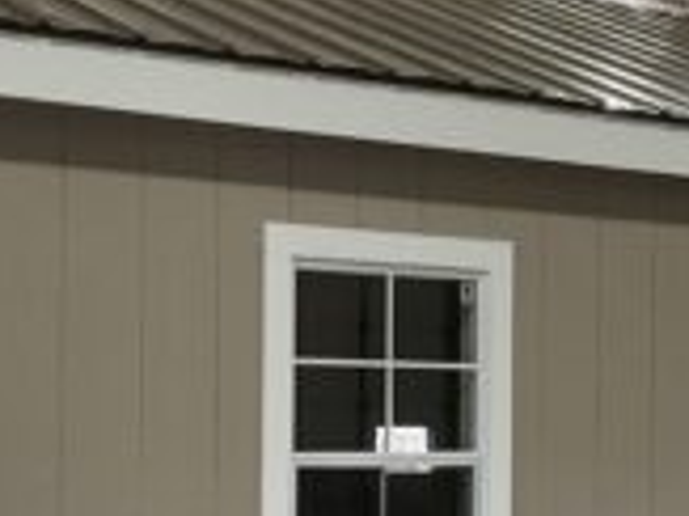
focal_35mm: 107
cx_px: 338
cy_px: 393
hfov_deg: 18.4
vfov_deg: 13.8
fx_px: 2128
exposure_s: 1/60
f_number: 1.8
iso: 80
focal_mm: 3
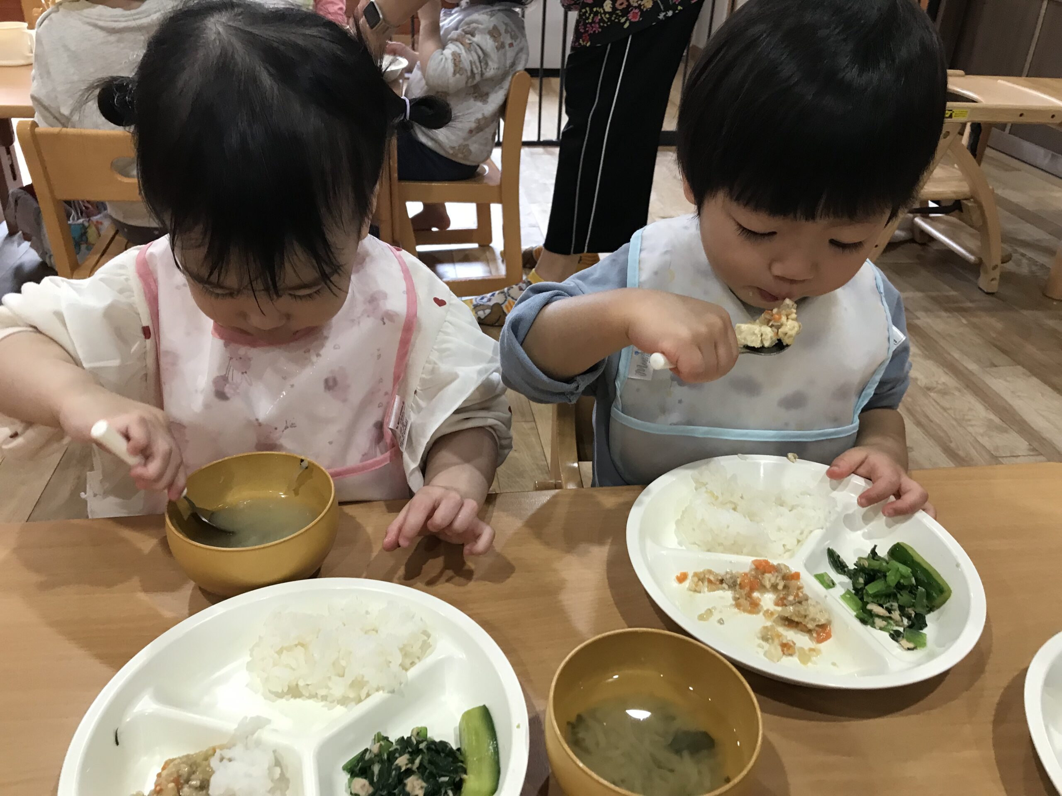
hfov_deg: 63.4
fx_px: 859
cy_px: 398
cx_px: 531
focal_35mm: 28
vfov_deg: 49.7
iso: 50
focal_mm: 3.99
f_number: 1.8
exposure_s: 1/17
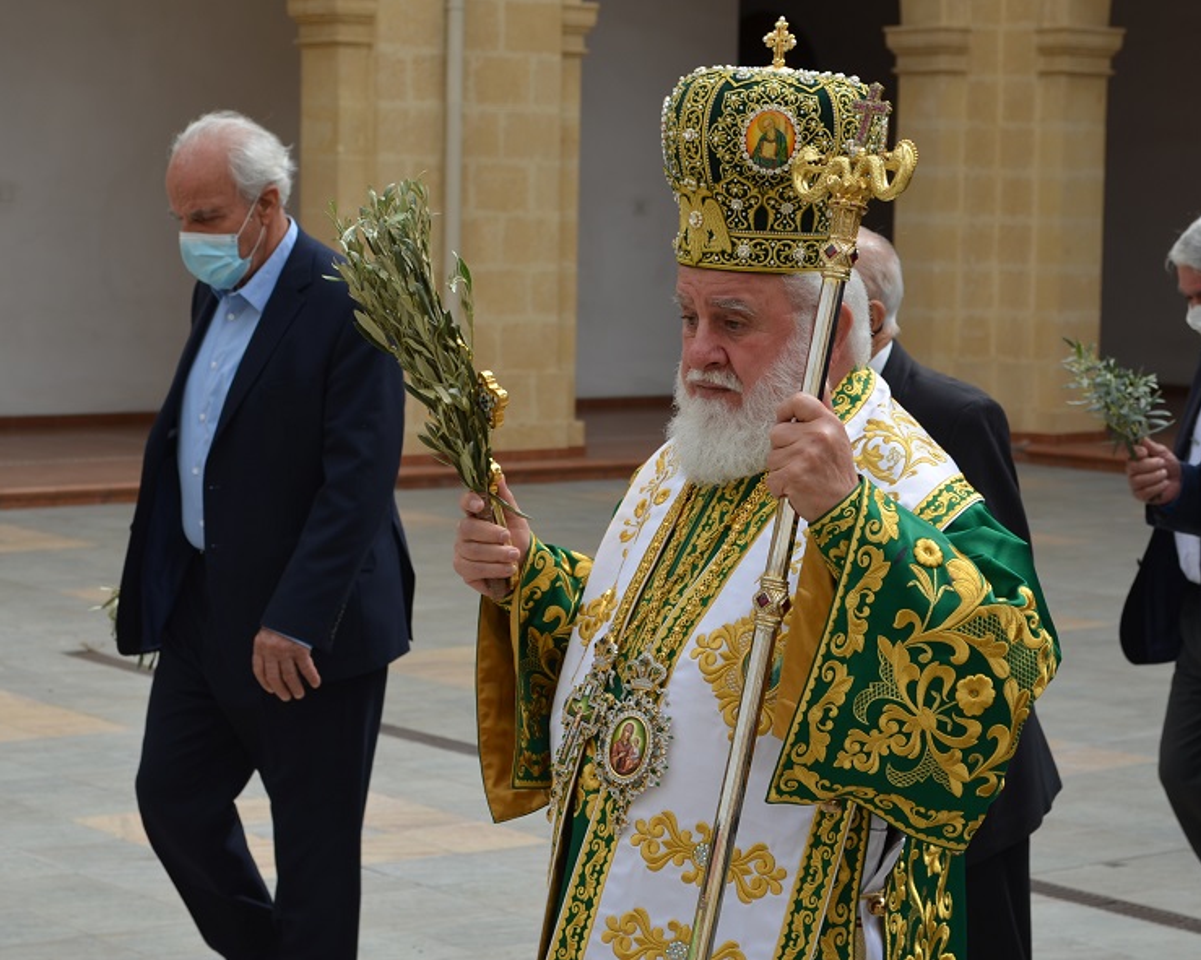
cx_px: 507
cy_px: 482
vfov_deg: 17.3
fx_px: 3163
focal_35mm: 89
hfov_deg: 21.5
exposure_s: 1/250
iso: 100
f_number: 8
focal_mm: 52
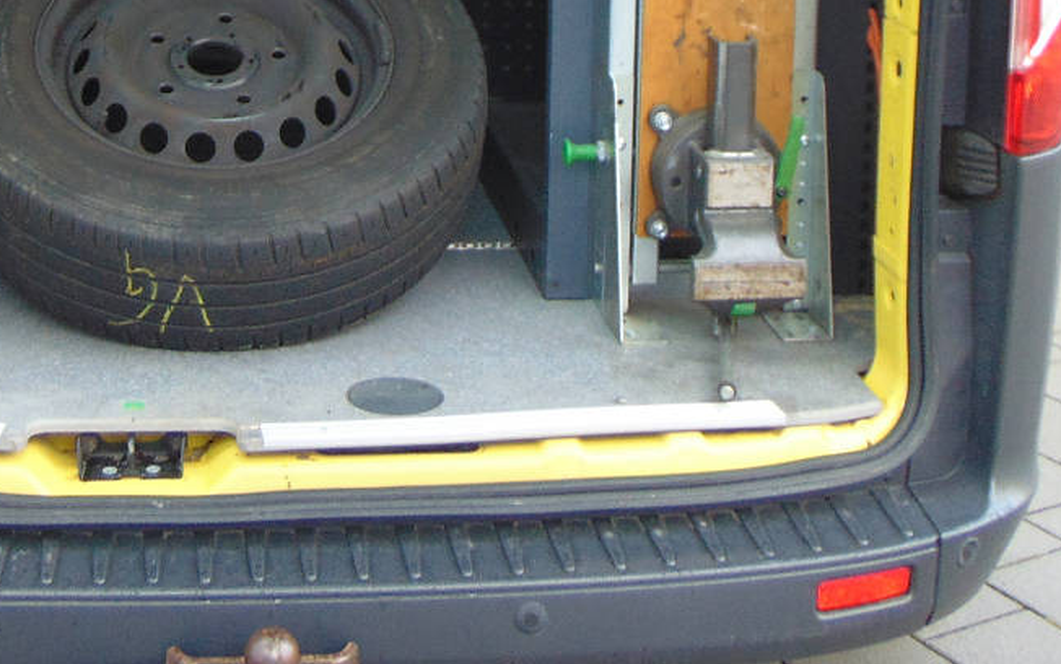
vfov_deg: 19.0
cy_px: -117
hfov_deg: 31.0
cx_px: 275
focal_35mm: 65
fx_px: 1880
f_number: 3
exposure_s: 1/30
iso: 100
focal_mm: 4.5
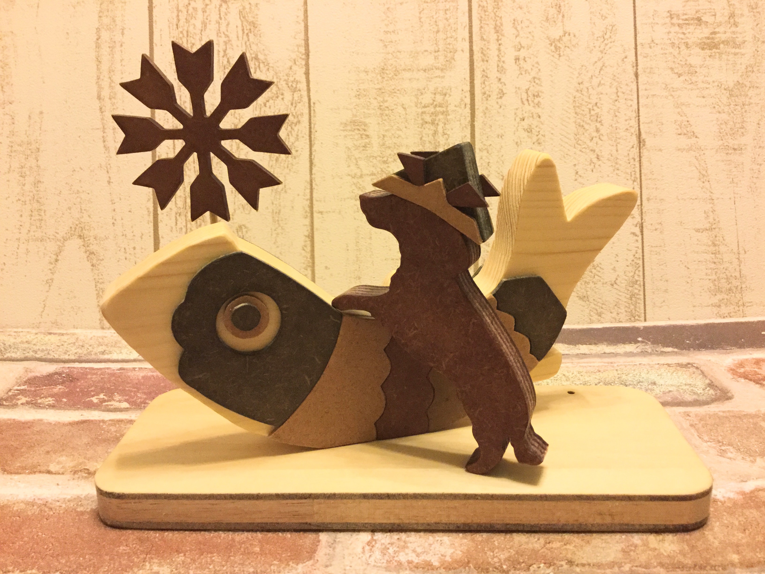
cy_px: 287
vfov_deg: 45.4
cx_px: 382
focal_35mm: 31
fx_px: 685
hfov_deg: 58.4
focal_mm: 3.3
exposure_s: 1/33
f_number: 2.4
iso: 250
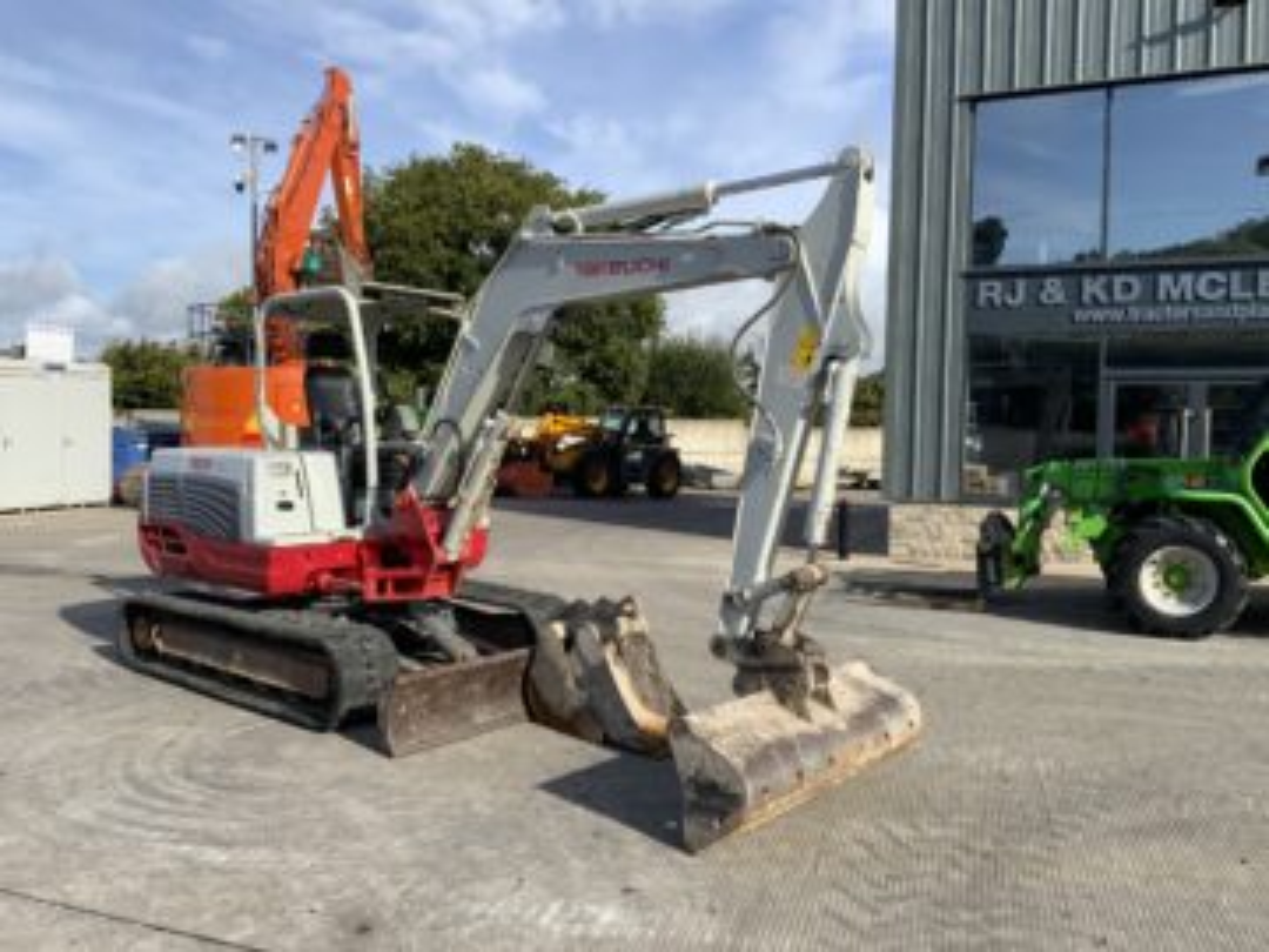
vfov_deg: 48.2
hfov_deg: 61.7
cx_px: 634
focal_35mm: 29
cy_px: 476
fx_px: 1063
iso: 16
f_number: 1.8
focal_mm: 3
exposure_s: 1/1912
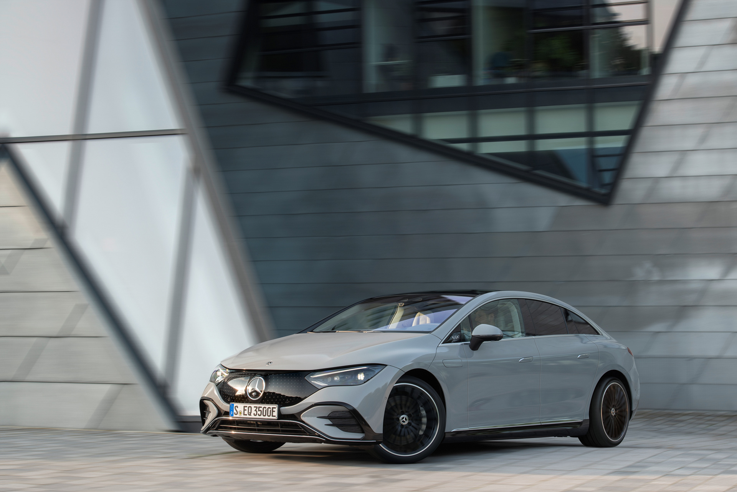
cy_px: 246
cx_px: 368
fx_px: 1433
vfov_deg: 19.5
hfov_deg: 28.8
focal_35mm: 70
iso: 100
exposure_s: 1/10
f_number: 9
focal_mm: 70
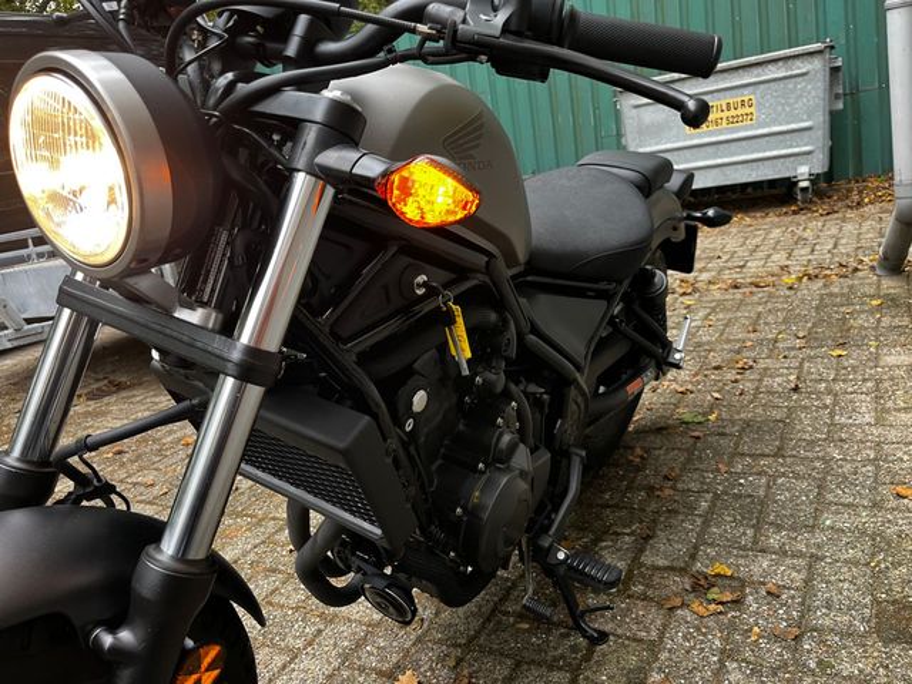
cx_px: 456
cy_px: 342
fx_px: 685
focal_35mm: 26
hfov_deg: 67.3
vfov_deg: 53.1
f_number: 1.6
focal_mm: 5.1
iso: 125
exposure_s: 1/121
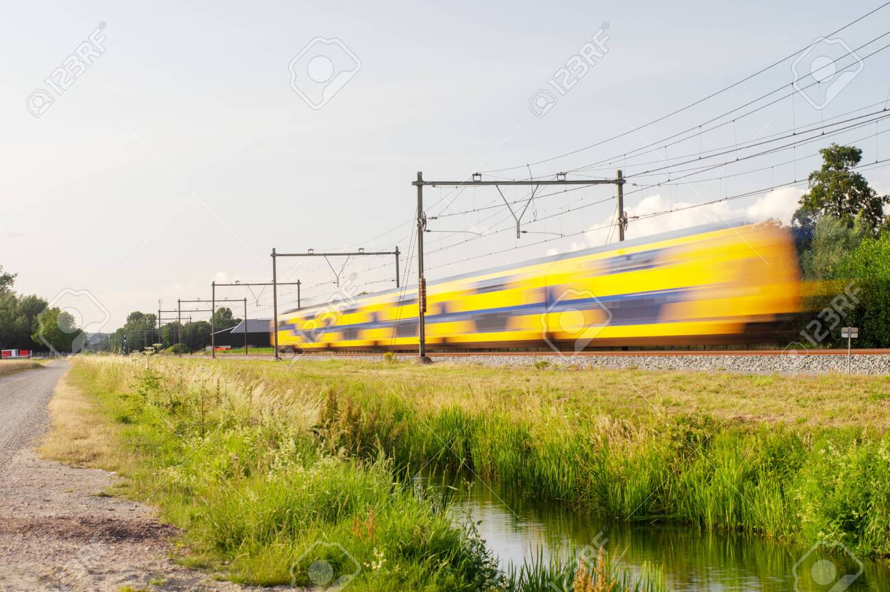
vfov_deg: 18.1
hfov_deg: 27.0
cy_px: 296
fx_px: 1852
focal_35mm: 75
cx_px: 445
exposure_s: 1/3.33
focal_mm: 50
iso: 100
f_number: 8
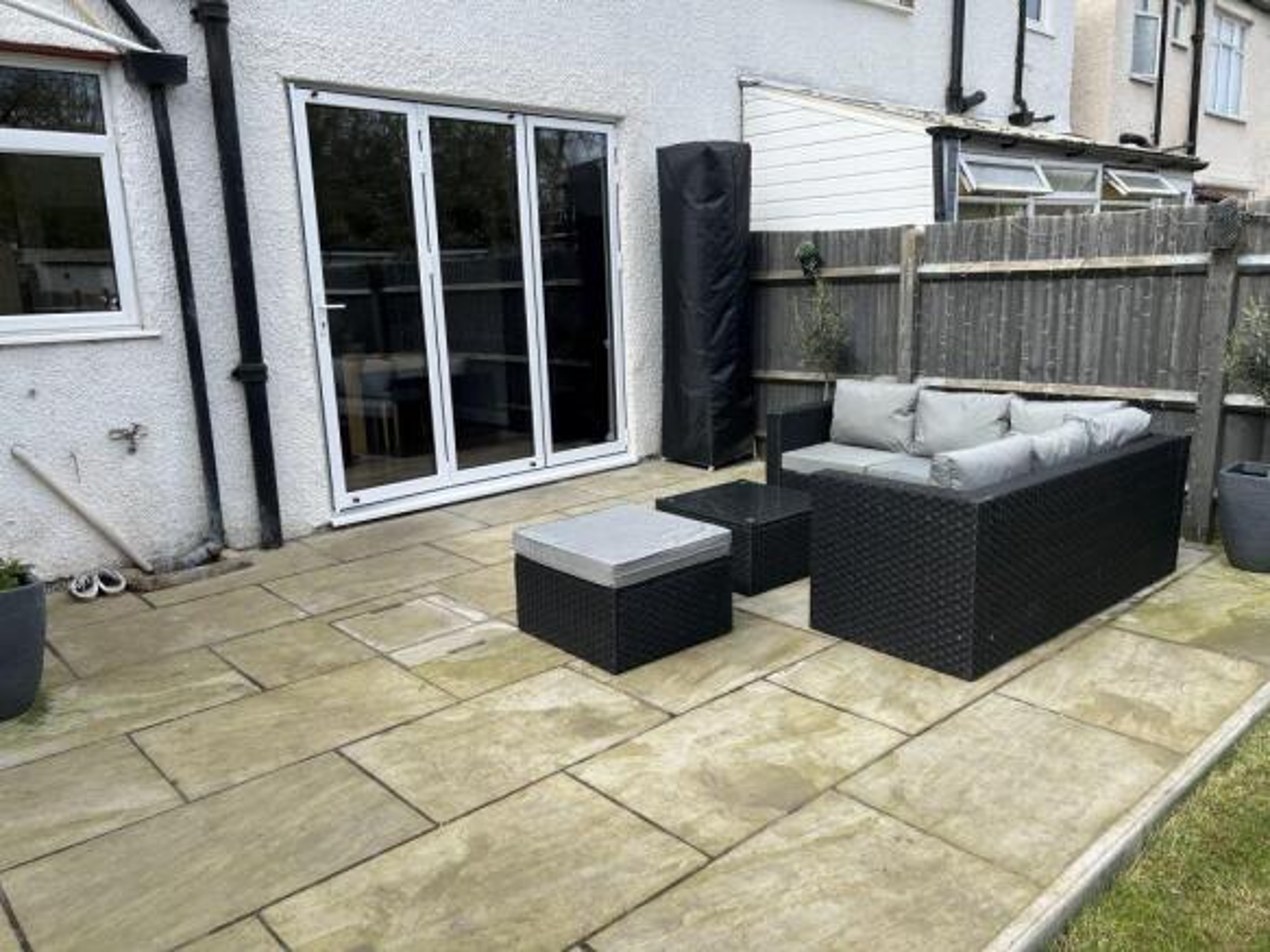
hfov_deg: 67.3
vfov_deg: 53.0
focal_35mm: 26
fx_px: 954
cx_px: 635
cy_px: 476
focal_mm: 5.7
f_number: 1.5
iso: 50
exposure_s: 1/2008
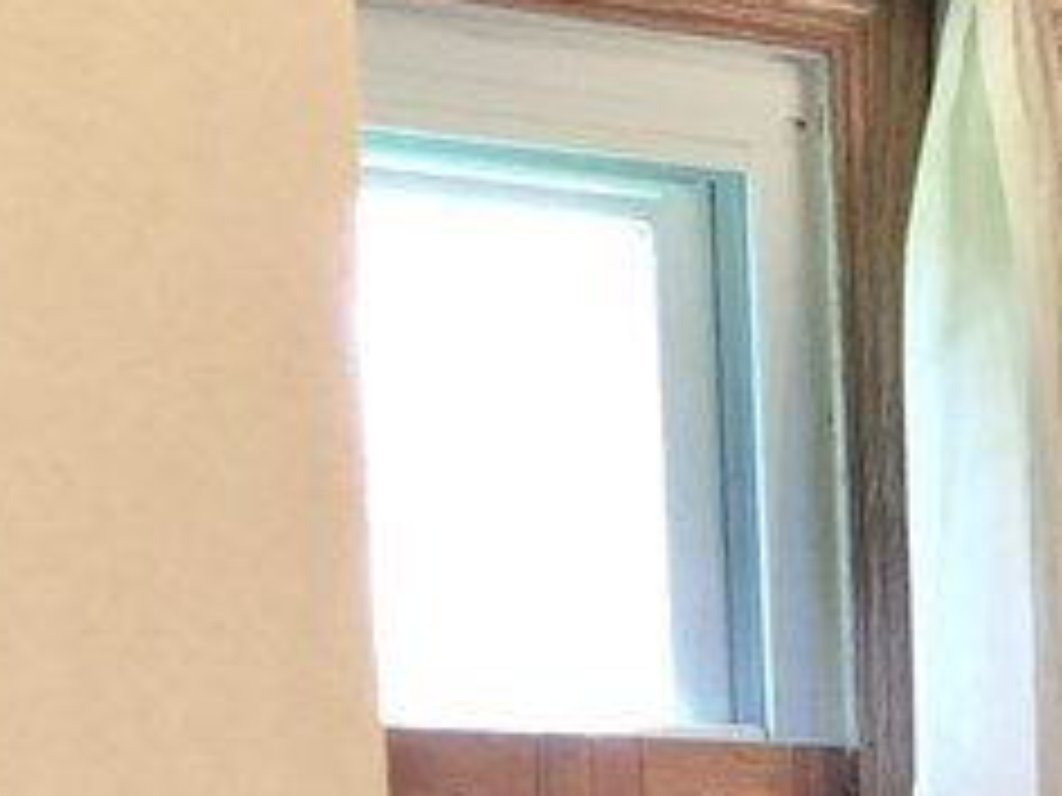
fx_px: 3866
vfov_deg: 10.8
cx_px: 1953
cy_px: 1529
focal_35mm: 126
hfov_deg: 13.8
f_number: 2.2
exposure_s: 1/15
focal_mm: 4.15
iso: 64
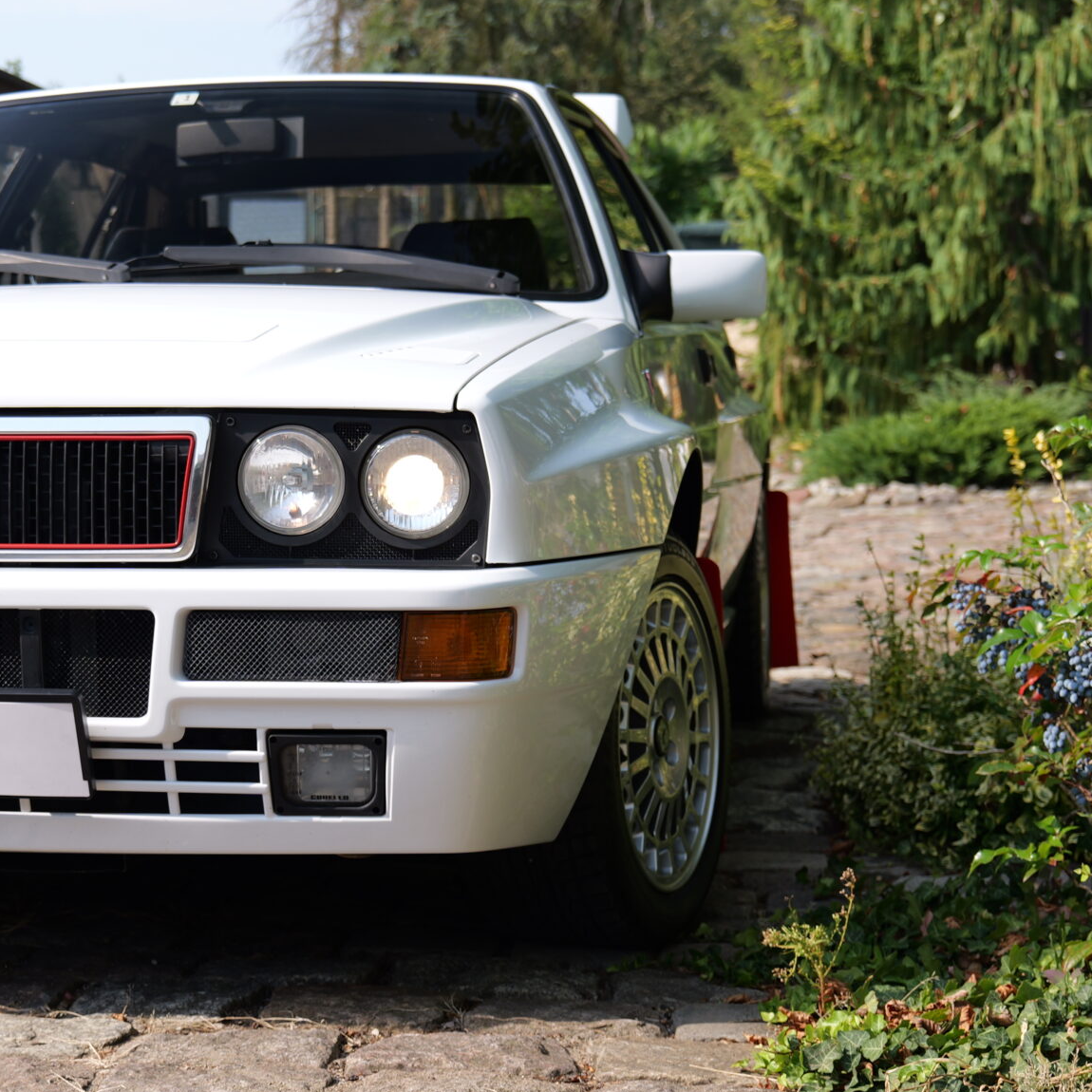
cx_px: 332
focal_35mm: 70
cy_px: 517
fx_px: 2498
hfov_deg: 24.5
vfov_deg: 24.7
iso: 100
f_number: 4.6
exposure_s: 1/100
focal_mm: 37
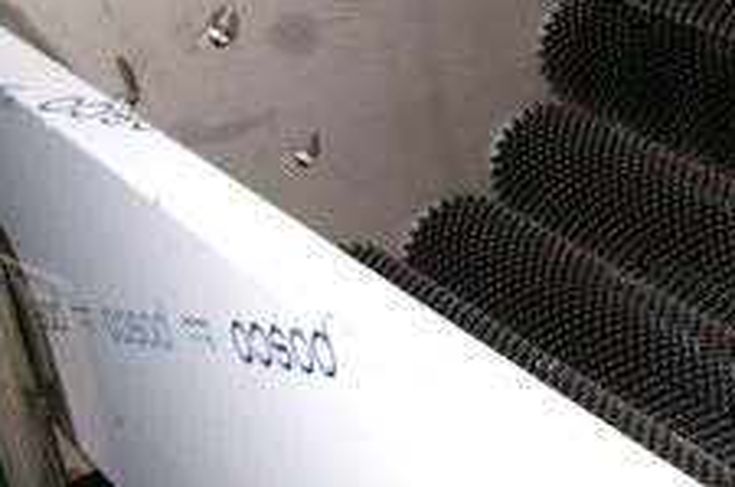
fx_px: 1268
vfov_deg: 21.7
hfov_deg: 28.4
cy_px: 173
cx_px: 866
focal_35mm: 62
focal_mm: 17
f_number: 5.6
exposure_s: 1/60
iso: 100
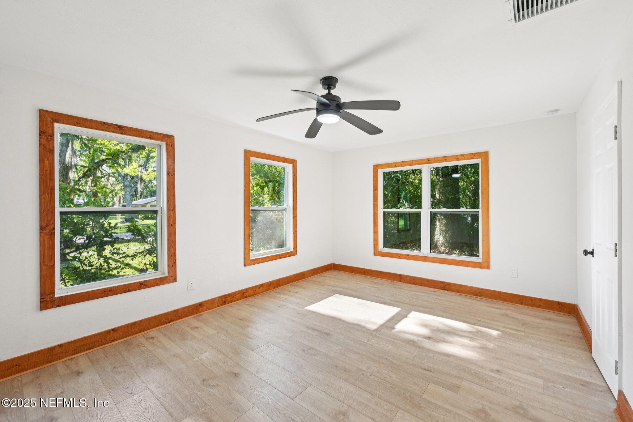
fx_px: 246
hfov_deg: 104.3
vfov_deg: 81.2
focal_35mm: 14
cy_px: 211
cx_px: 316
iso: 200
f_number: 8
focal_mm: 14
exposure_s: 1/15
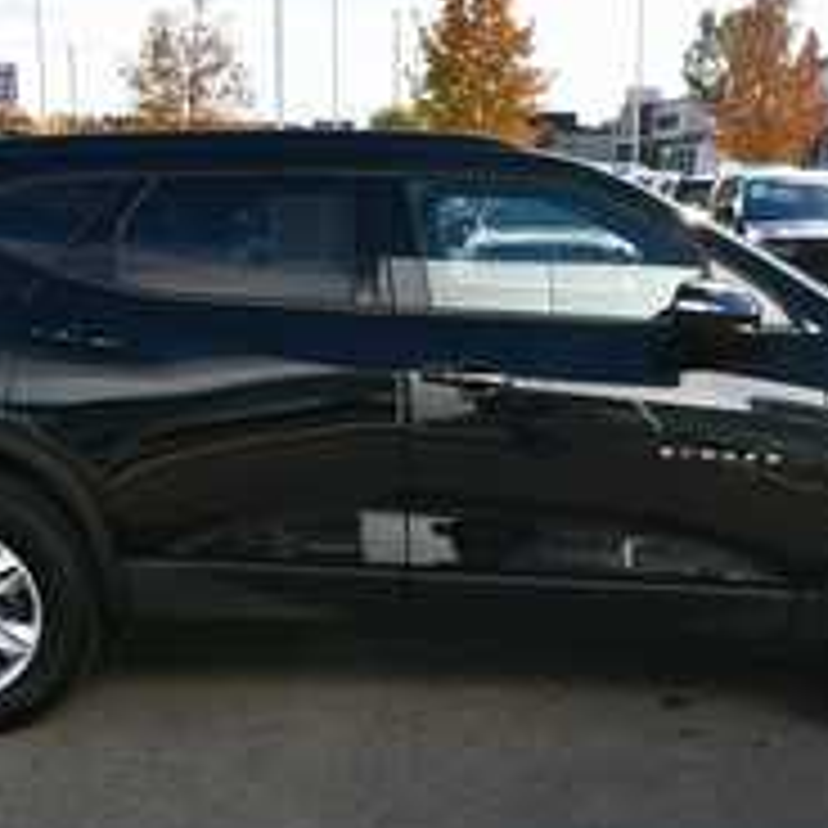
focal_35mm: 50
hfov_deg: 34.0
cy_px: 484
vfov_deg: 33.9
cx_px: 464
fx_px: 1353
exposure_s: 1/250
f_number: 7.1
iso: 200
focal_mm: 18
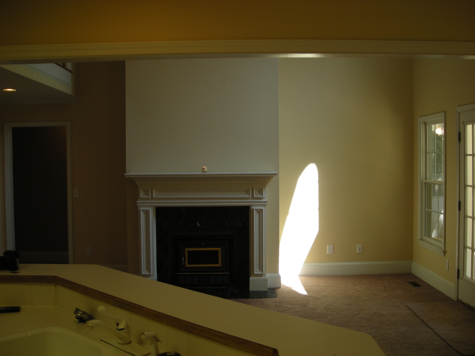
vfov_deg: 37.7
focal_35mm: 38
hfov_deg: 49.0
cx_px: 238
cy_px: 178
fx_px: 521
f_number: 3.2
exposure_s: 1/53.1
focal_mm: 6.3
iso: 50
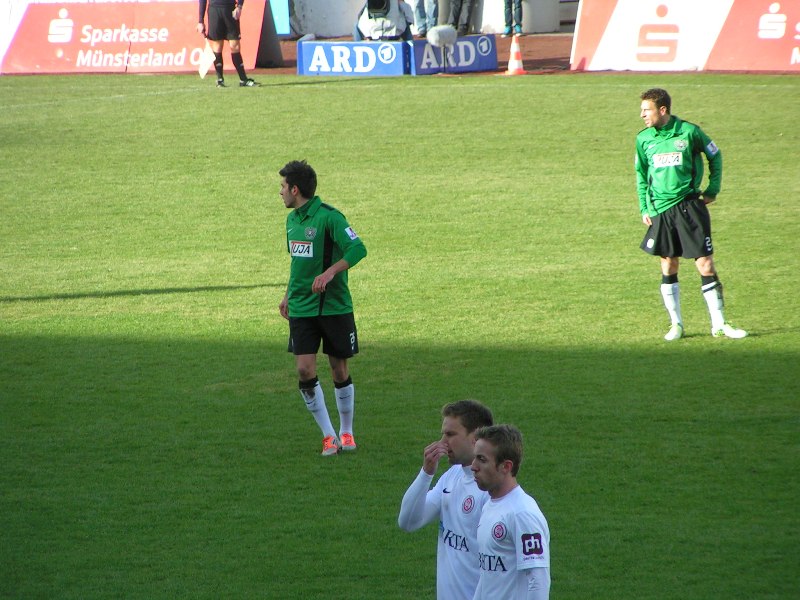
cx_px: 400
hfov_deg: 5.8
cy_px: 300
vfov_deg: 4.4
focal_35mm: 340
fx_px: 7858
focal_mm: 52
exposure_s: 1/400
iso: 100
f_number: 3.5
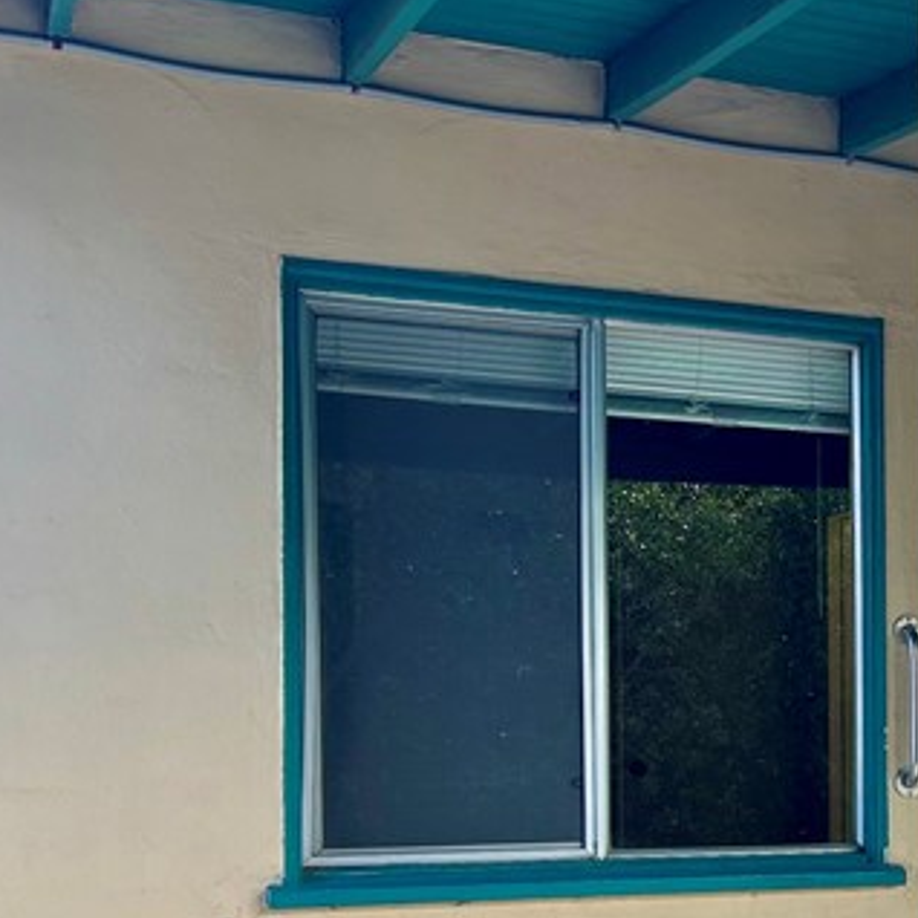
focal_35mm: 74
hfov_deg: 20.5
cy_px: 762
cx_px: 1319
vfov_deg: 23.0
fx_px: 2220
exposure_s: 1/346
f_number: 1.5
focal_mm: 5.7
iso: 50
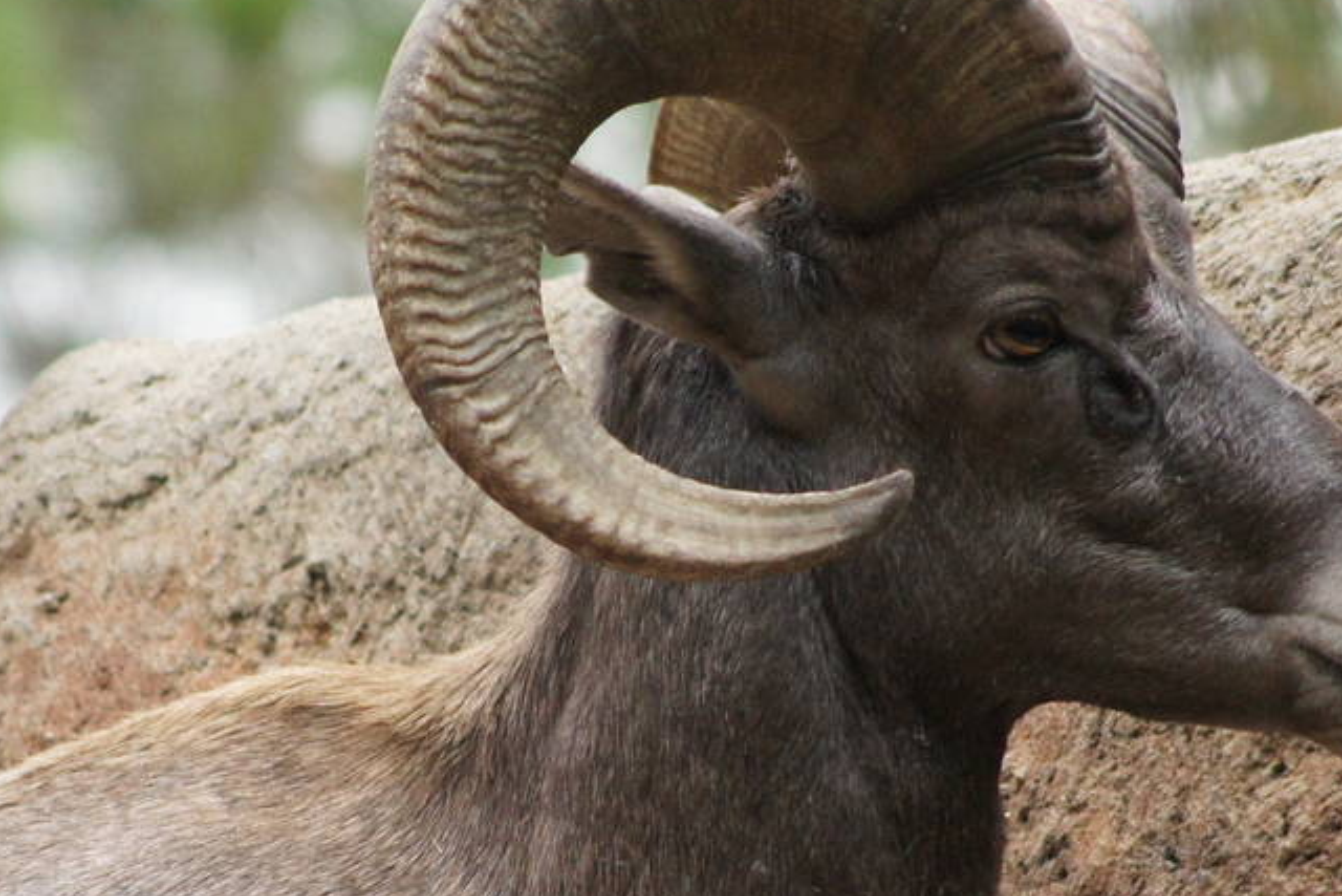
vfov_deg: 1.8
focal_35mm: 750
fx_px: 27963
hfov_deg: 2.7
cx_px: 526
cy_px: 584
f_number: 5.6
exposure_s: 1/500
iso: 1600
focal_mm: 200
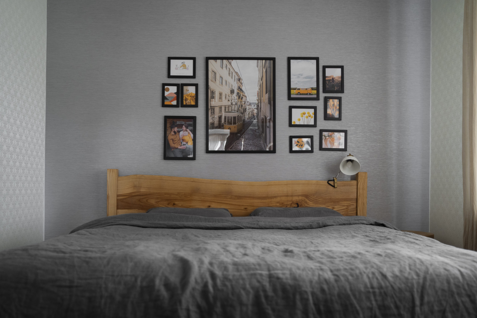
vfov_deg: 40.0
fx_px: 437
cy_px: 159
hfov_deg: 57.2
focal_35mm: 33
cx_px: 238
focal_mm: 33
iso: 1600
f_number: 2.8
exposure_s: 1/80
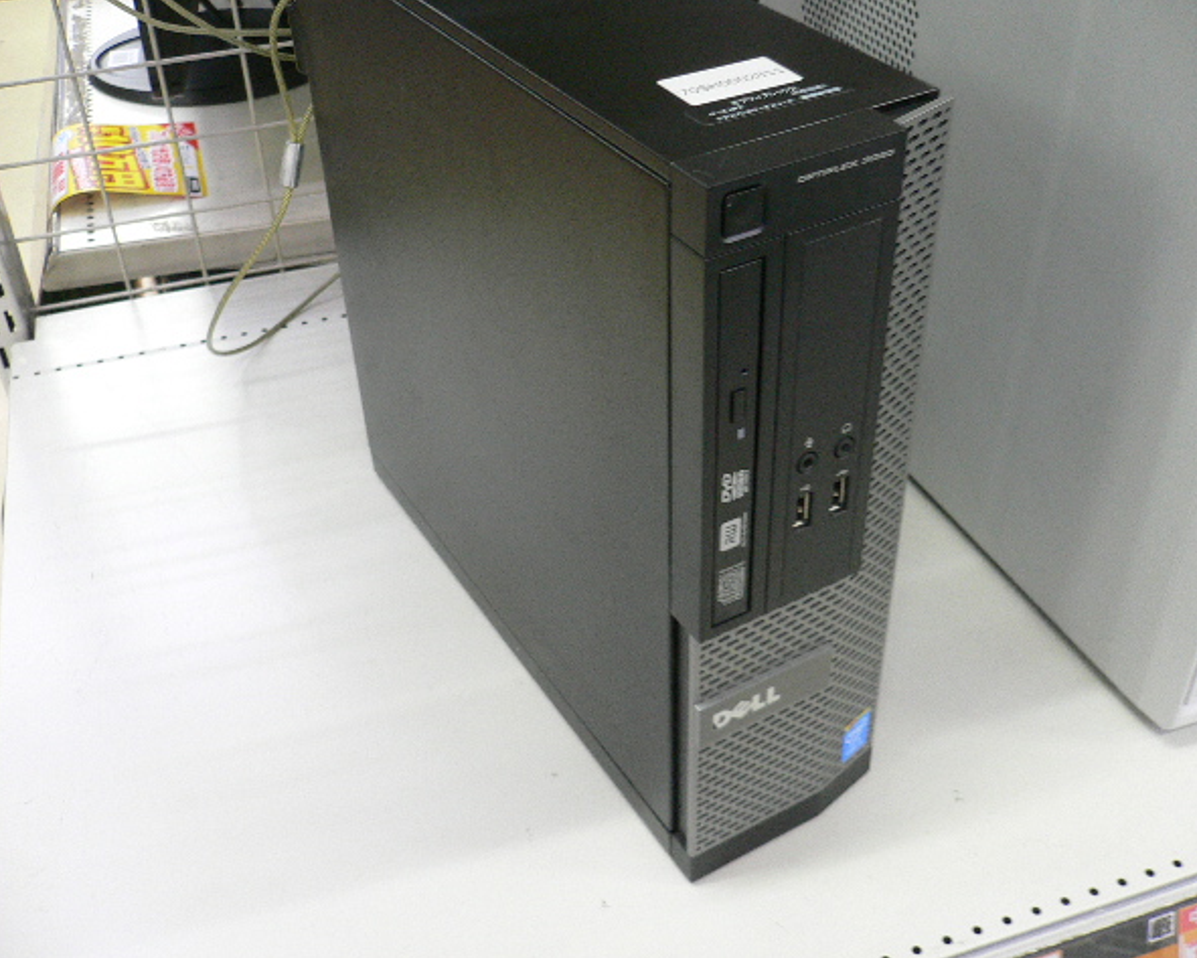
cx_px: 624
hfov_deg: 49.1
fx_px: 1311
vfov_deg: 40.1
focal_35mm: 37
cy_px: 476
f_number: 2.8
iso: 200
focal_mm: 5.8
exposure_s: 1/15
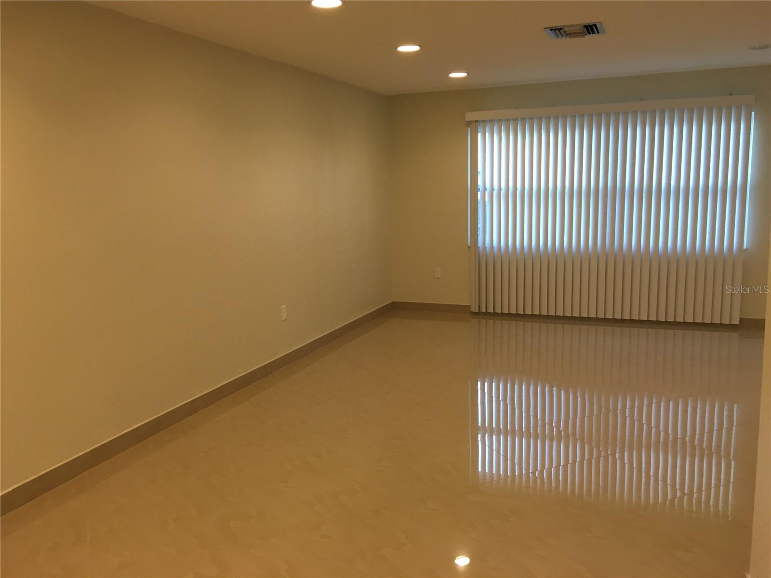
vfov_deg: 48.2
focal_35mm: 29
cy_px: 289
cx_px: 386
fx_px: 646
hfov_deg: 61.7
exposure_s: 1/30
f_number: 2.2
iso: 80
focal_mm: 4.15
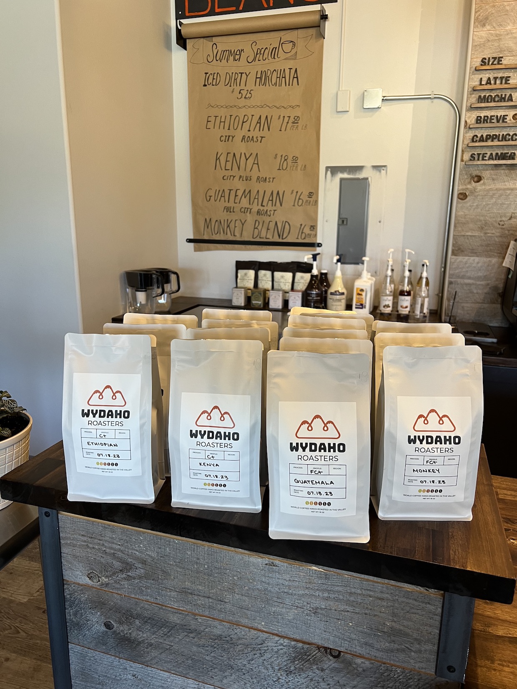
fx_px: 518
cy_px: 344
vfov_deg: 67.3
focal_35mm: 26
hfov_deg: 53.1
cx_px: 258
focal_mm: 5.7
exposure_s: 1/60
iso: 100
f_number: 1.5
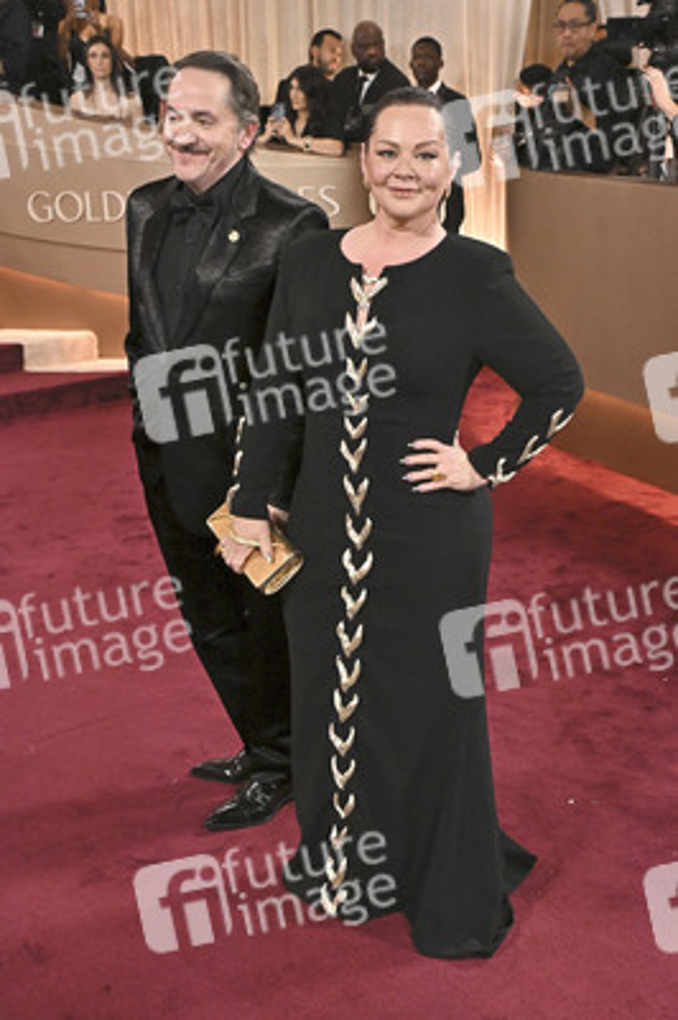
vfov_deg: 54.5
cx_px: 339
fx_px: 990
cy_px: 510
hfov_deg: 37.8
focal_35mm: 35
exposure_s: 1/320
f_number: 5.6
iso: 2500
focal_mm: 35
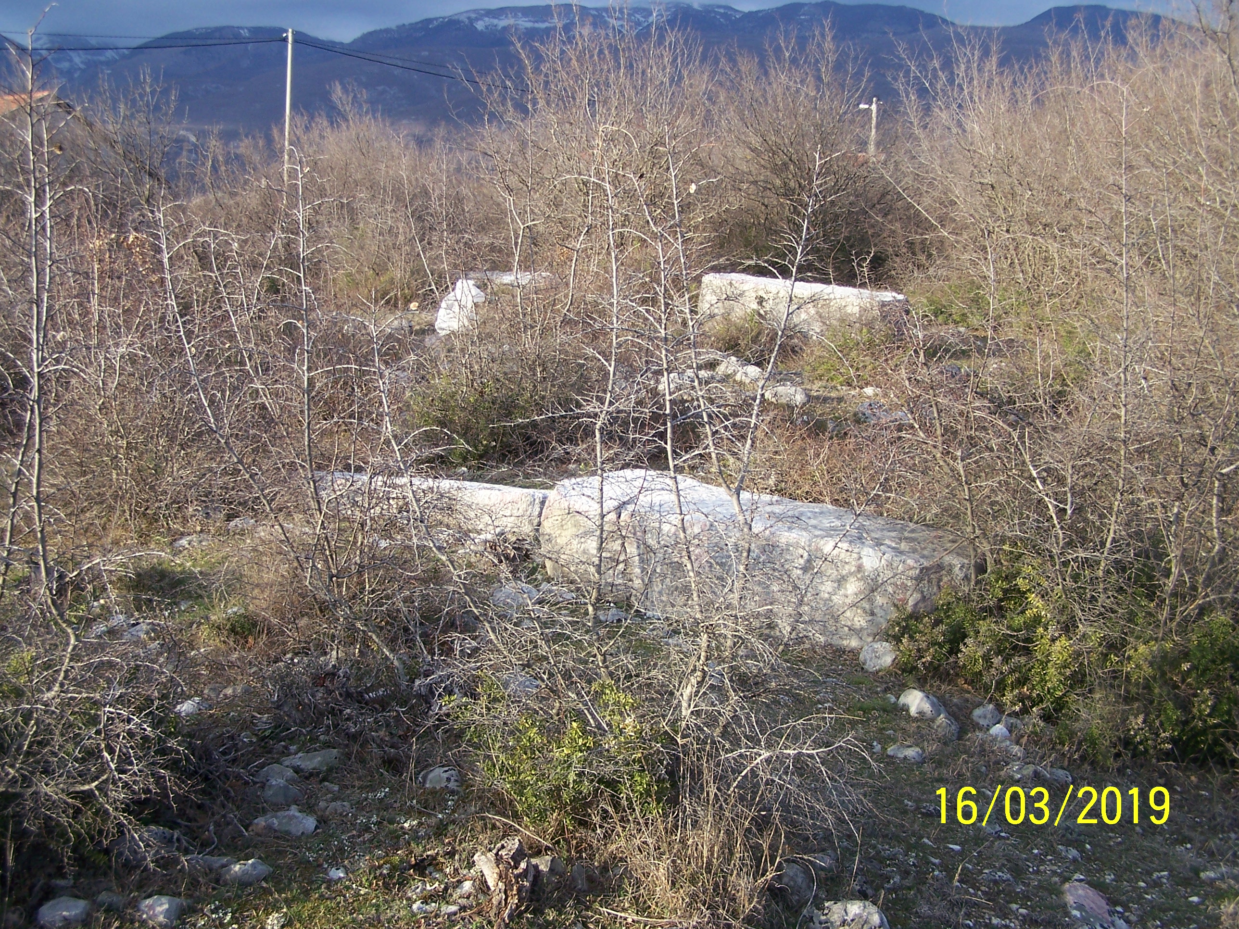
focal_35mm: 38
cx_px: 620
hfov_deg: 49.0
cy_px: 464
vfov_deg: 37.7
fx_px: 1360
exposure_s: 1/350
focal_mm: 6.3
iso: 80
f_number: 2.8
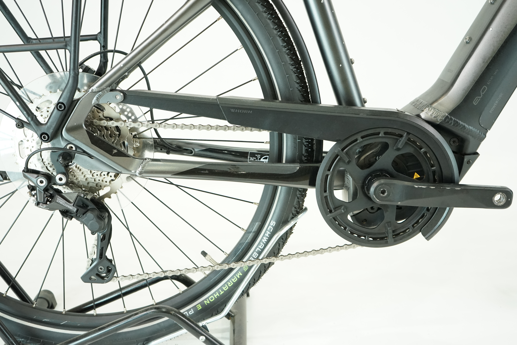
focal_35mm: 39
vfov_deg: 34.2
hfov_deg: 49.6
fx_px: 560
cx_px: 258
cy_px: 172
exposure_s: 1/200
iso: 2500
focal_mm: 39
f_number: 5
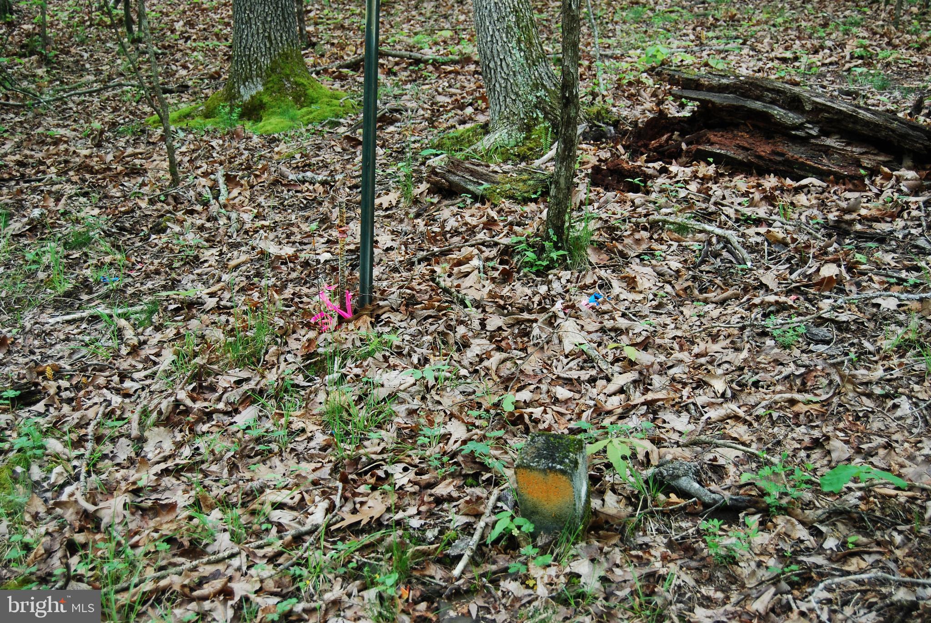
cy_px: 312
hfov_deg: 43.6
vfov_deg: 29.9
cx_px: 466
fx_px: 1165
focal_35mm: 45
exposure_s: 1/60
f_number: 4.2
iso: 200
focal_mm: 30
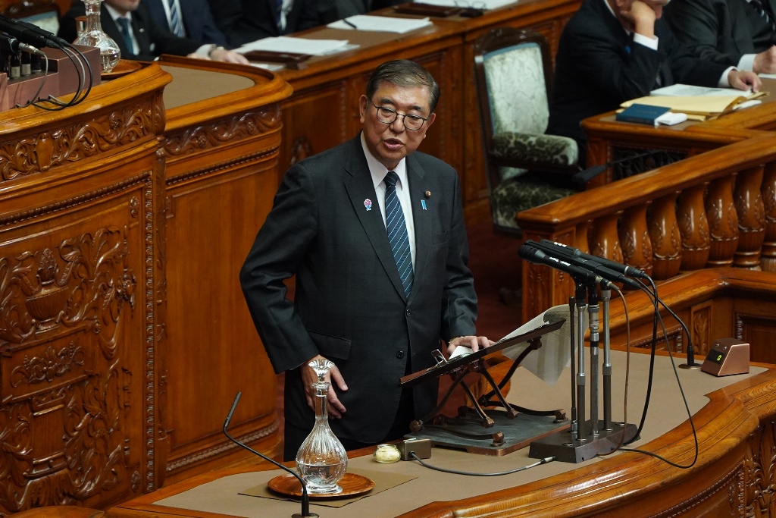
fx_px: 6467
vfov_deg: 4.6
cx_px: 388
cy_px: 259
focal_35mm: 300
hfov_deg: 6.9
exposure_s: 1/100
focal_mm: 200
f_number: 5.6
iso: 5000
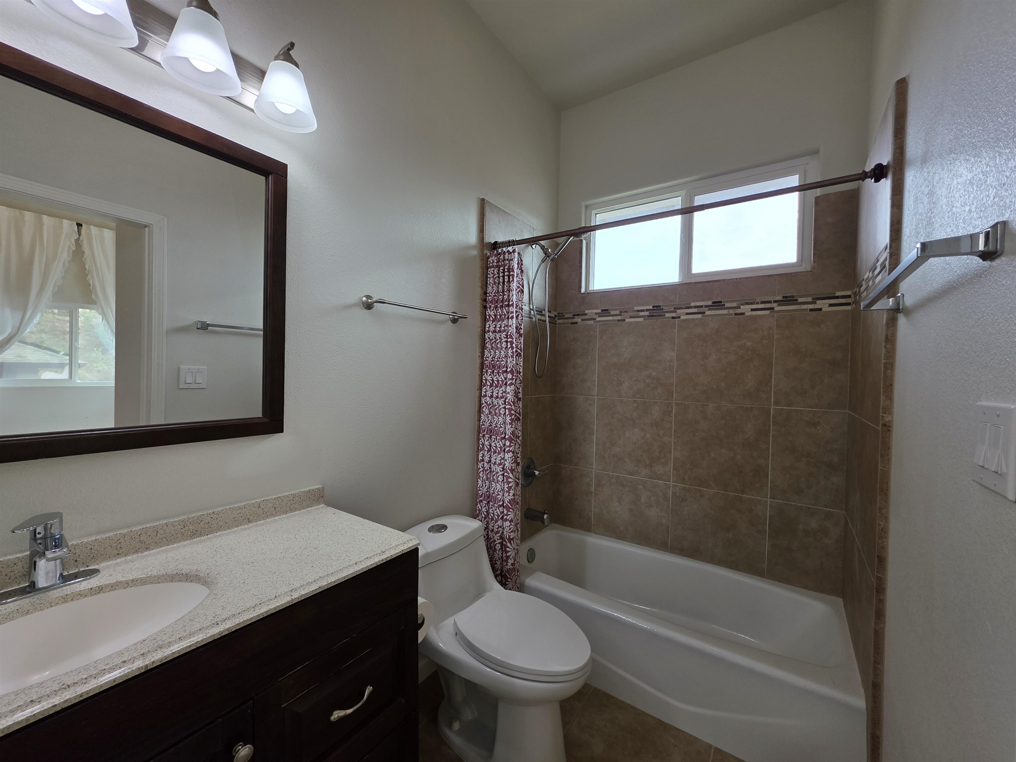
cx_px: 508
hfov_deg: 106.2
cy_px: 381
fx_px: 382
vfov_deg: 89.9
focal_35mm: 13
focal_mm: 2.2
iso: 32
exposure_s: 1/120
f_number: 1.9
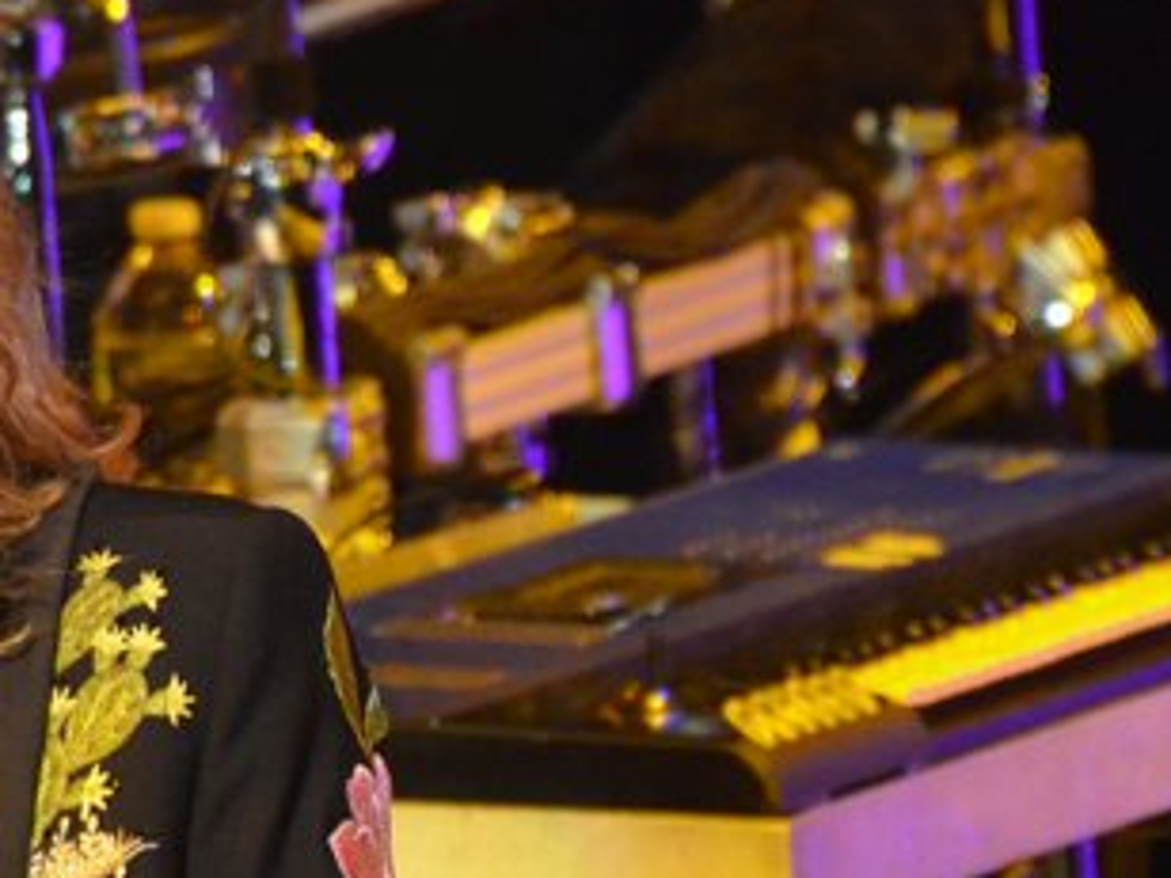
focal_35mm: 1404
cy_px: 633
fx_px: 47495
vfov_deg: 1.1
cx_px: -943
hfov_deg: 1.4
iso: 1600
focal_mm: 250
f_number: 5.6
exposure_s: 1/80
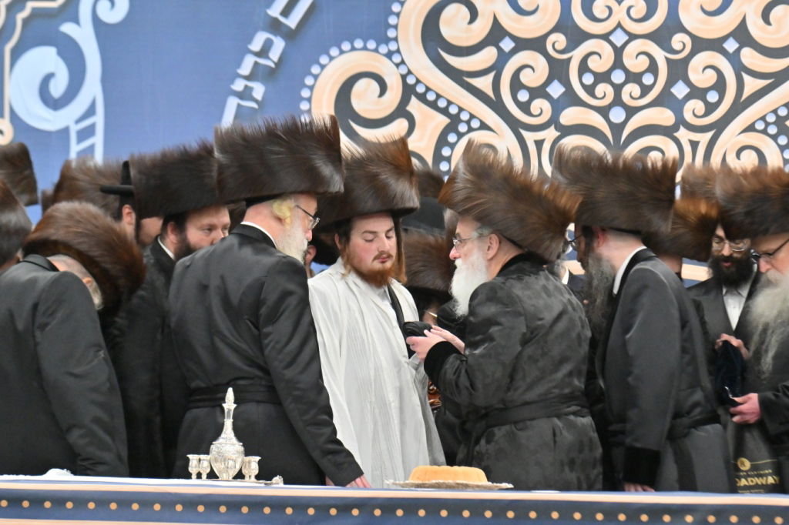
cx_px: 394
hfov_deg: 11.4
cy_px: 262
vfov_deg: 7.6
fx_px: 3944
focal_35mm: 180
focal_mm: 120
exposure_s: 1/320
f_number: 4
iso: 2000
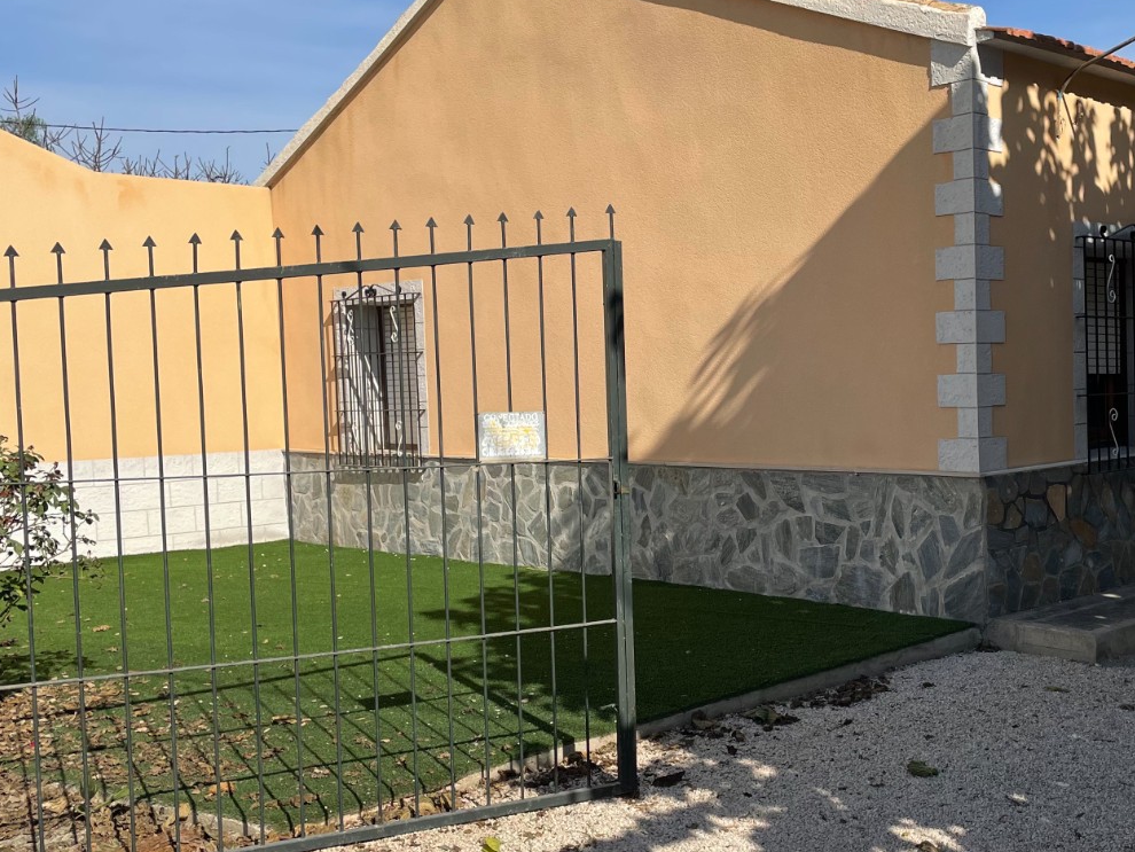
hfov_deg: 43.9
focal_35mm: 42
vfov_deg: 34.3
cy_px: 476
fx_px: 1377
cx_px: 789
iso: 32
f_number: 1.6
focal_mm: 4.2
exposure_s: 1/5291
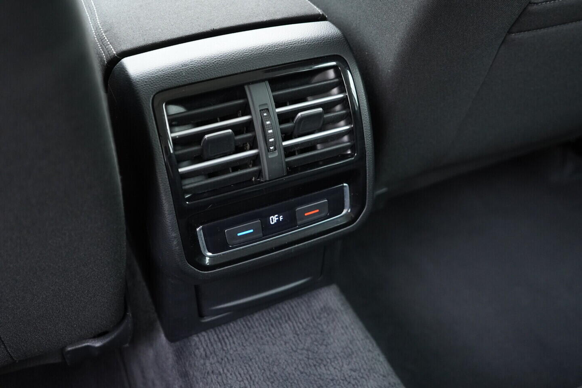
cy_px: 194
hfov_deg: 53.1
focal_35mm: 36
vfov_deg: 36.9
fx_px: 582
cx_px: 291
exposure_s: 1/40
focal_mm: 24
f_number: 2.8
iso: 1600
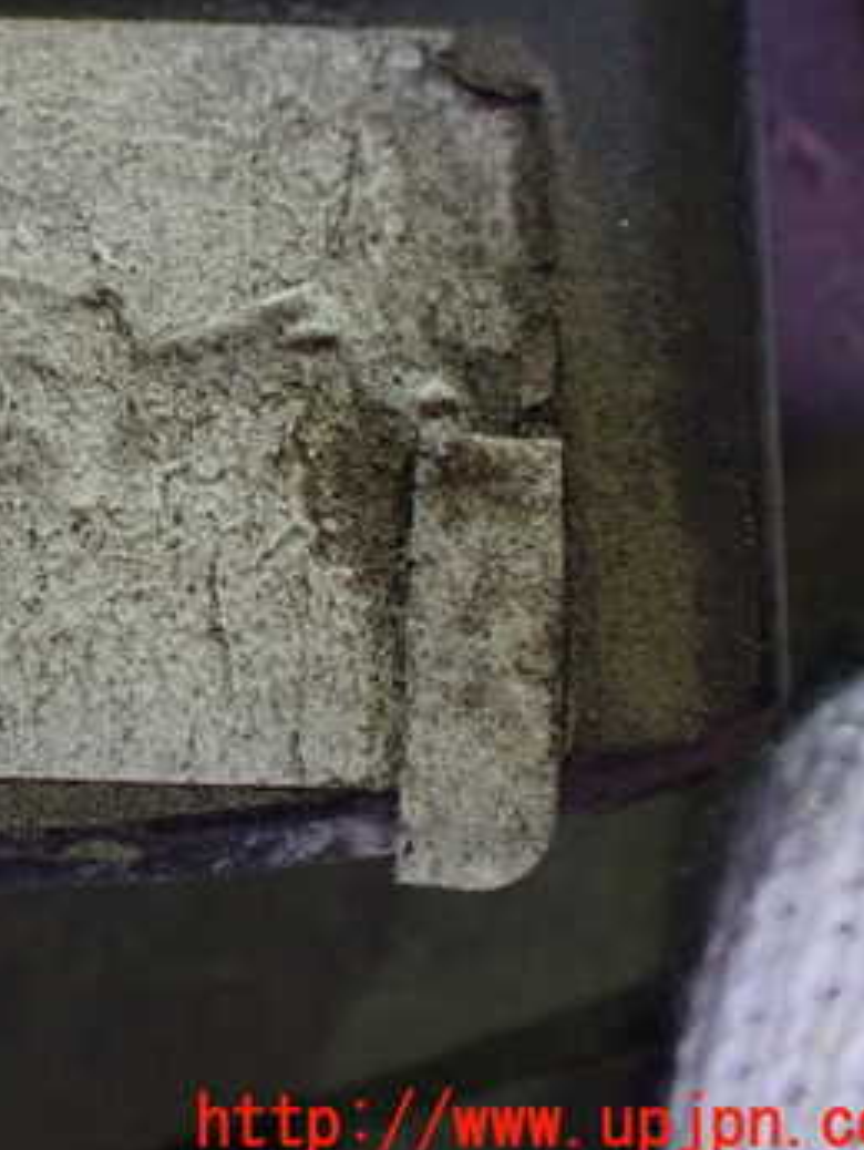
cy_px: 419
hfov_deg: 26.2
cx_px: -50
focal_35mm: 52
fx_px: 1728
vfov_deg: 36.5
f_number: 2.3
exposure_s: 1/80
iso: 800
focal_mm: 5.4
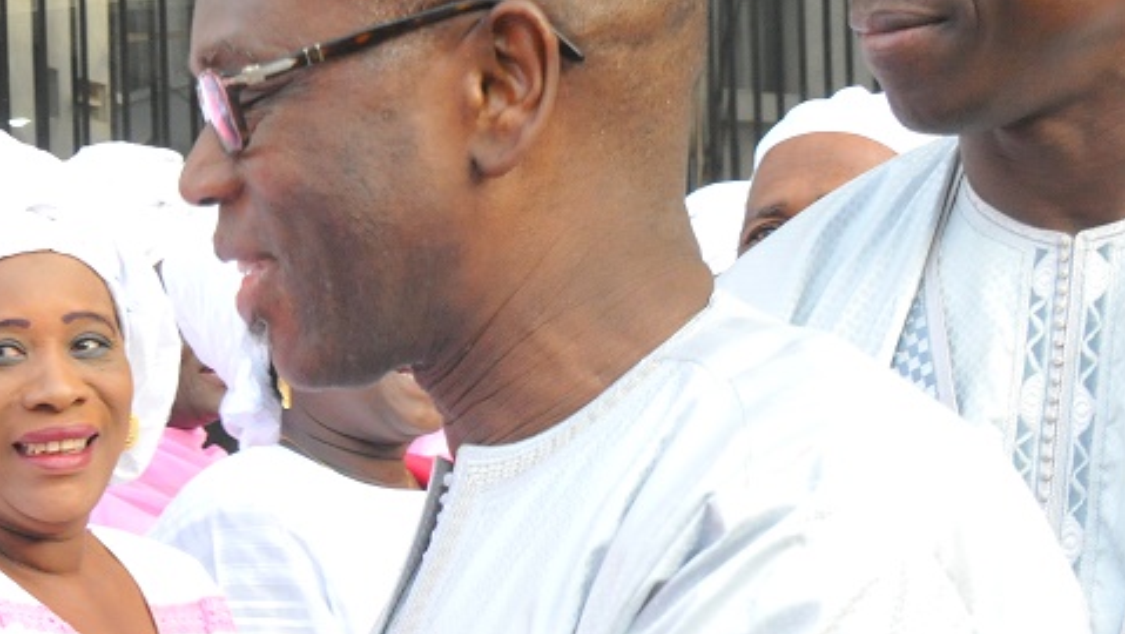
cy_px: 615
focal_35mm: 119
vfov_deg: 10.1
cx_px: -341
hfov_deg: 16.9
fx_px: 3552
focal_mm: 36
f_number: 11
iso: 1600
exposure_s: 1/100
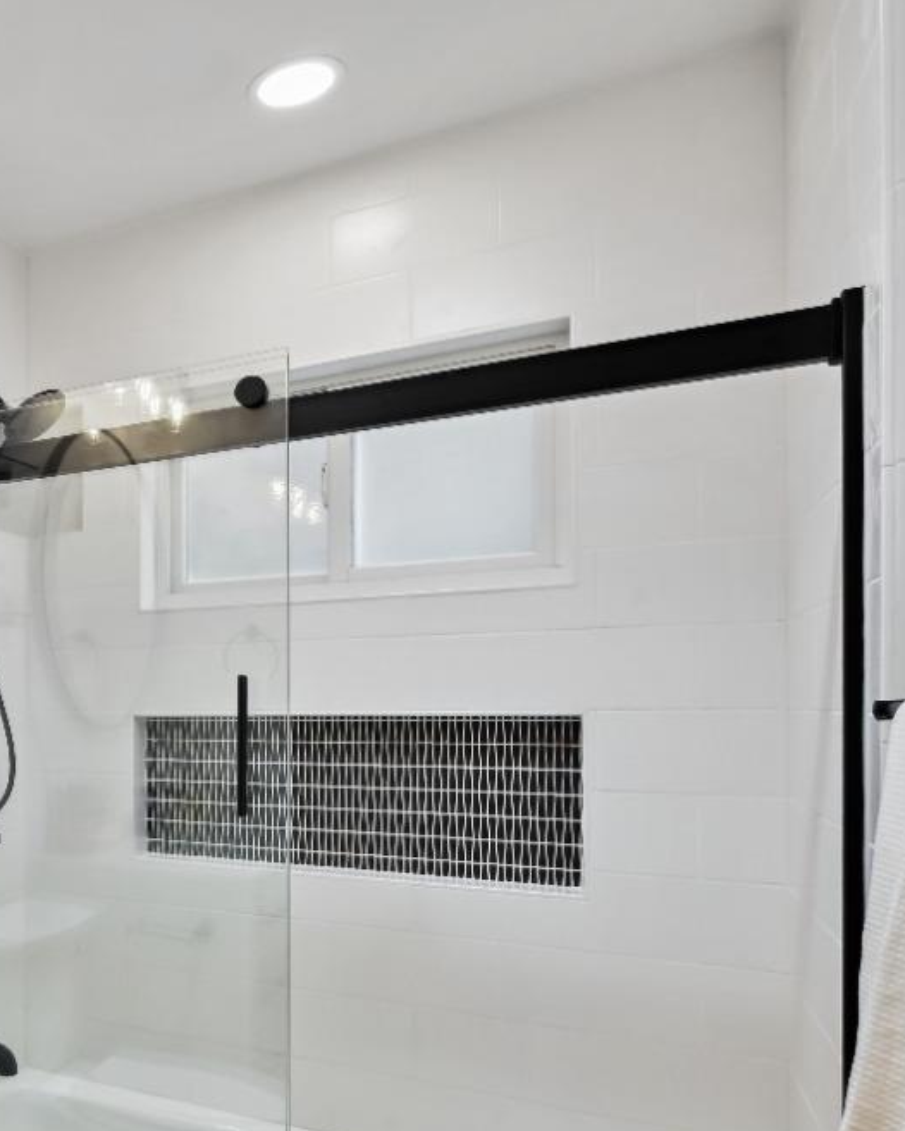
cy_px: 690
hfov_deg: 37.5
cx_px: -163
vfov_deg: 58.2
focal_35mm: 30
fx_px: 1004
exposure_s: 1/100
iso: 800
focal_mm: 14
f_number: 10
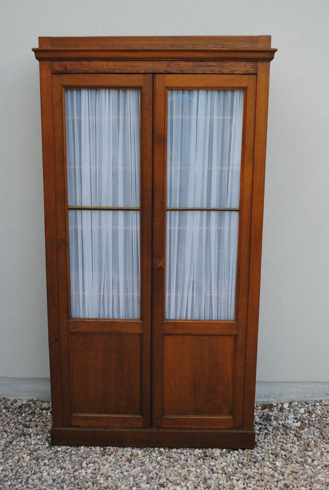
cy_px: 245
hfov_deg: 34.4
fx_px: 532
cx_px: 164
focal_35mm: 39
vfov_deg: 49.5
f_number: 5.6
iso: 110
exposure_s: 1/125
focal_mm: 26
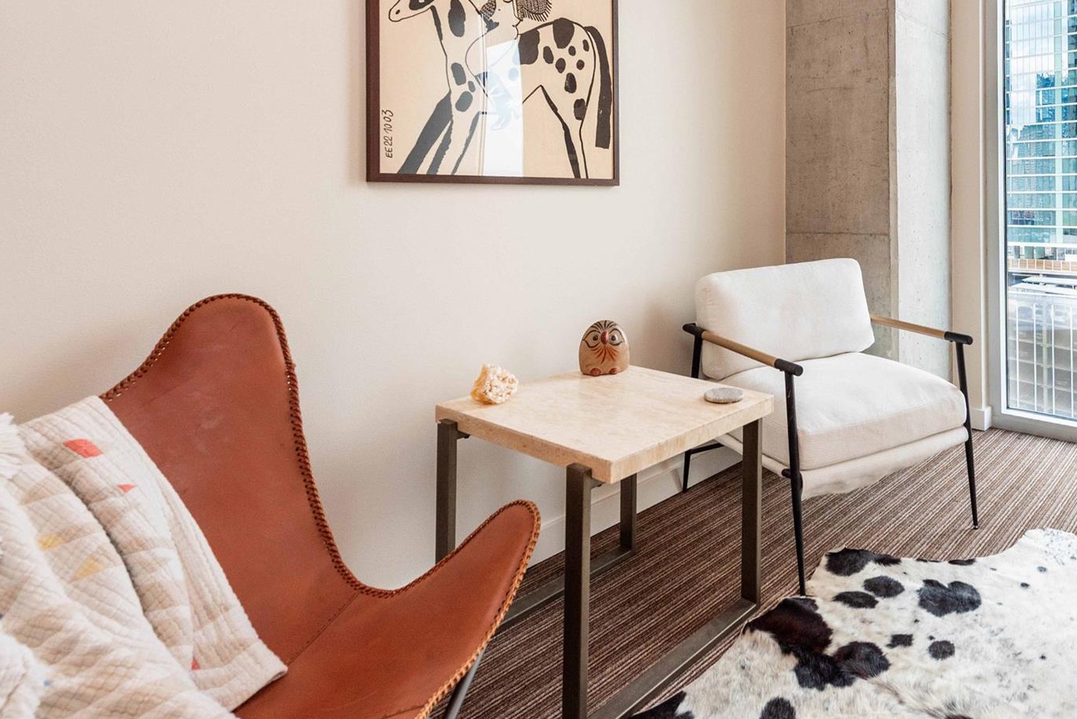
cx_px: 743
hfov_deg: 77.8
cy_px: 262
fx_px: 628
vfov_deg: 58.6
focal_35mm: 21
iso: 320
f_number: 5.6
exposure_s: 1/125
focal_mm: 14
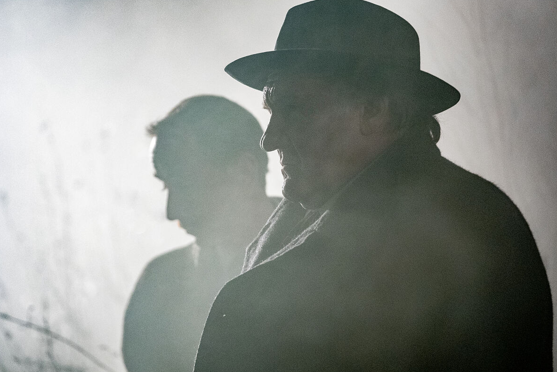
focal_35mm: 213
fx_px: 3296
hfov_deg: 9.7
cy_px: 186
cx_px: 277
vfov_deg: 6.5
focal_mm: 140
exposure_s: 1/125
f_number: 2.8
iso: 4000
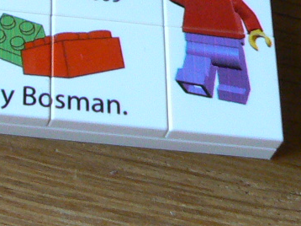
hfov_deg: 11.6
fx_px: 1399
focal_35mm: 161
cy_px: -270
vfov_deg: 8.6
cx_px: -191
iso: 200
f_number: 3.6
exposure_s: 1/60
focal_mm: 6
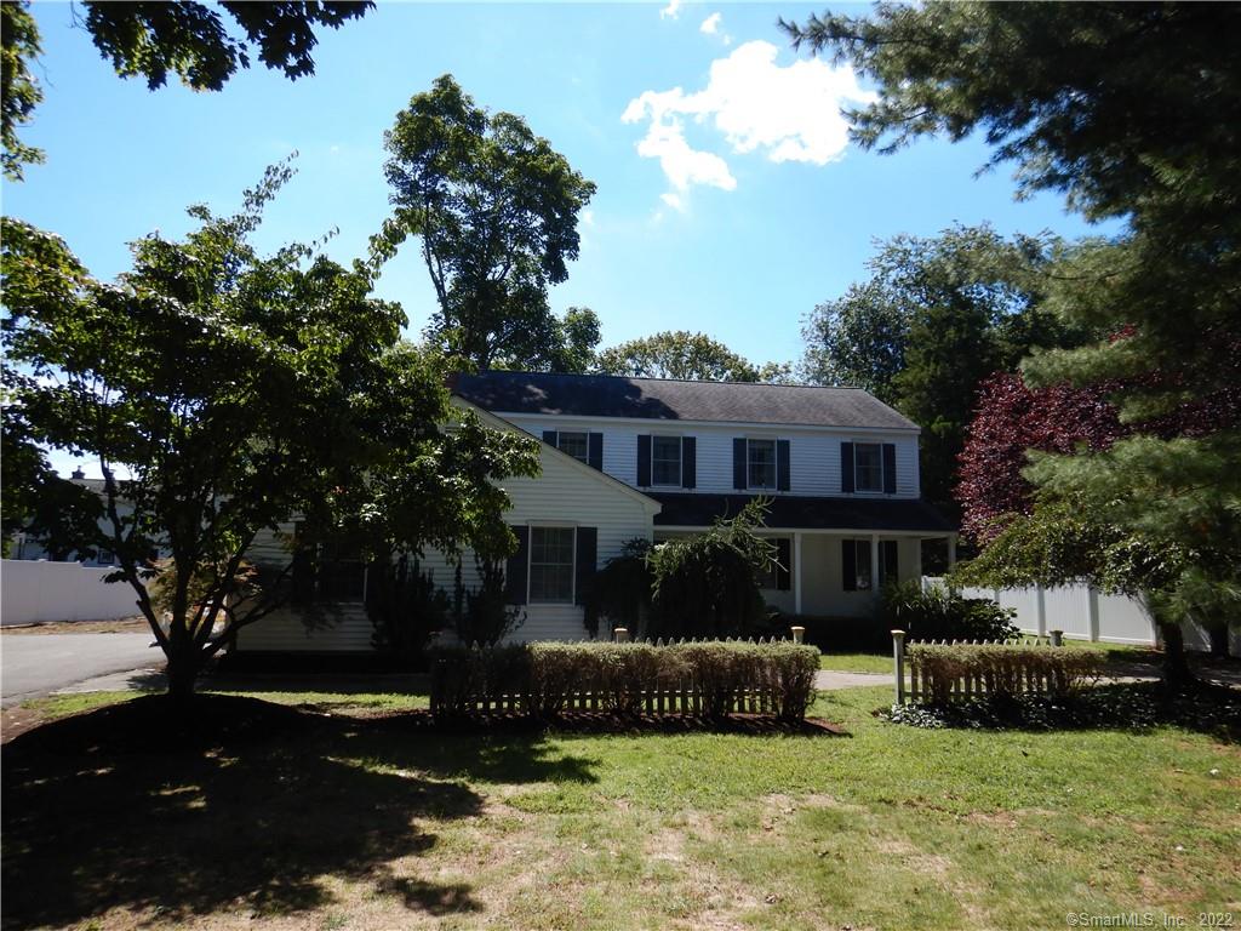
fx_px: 860
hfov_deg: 71.6
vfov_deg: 56.8
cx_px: 620
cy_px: 466
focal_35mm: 24
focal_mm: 4.3
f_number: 2.8
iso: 125
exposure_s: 1/1250
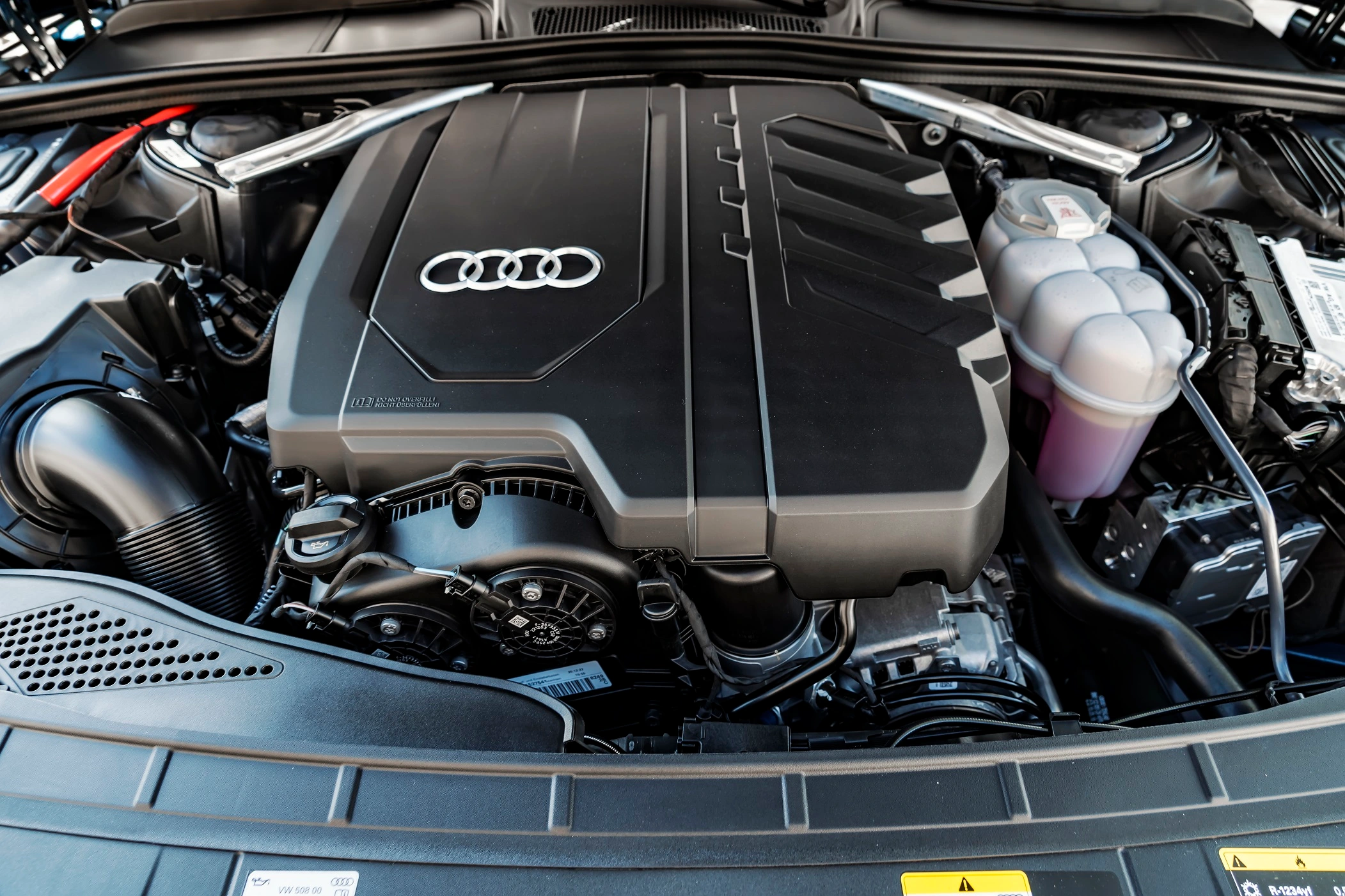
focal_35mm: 24
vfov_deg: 53.1
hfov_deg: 73.7
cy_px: 448
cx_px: 672
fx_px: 897
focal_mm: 24
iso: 400
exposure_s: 1/15
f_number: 6.3
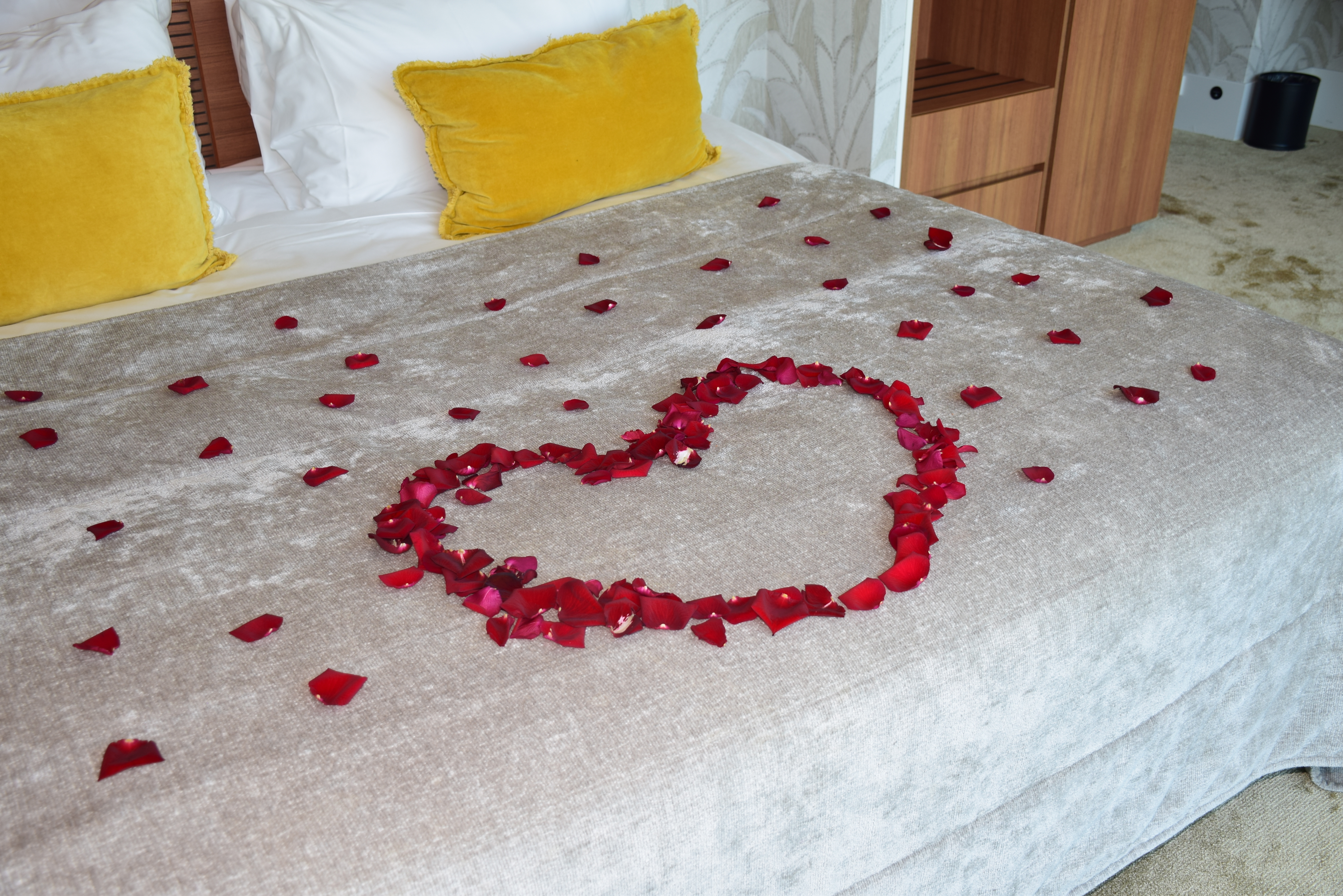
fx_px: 1287
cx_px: 672
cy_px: 448
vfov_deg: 38.4
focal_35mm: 34
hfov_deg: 55.1
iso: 100
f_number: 3.8
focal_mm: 23
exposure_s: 1/40
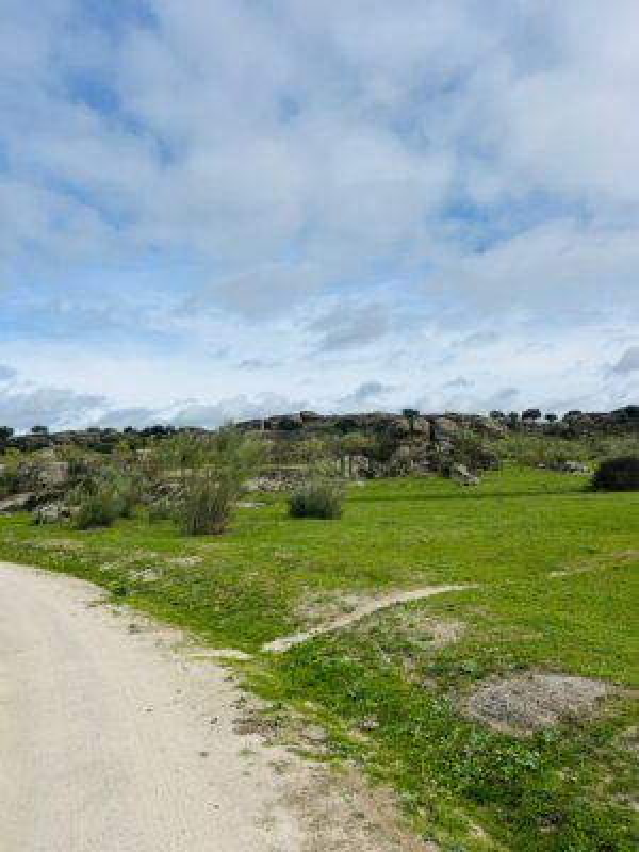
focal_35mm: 26
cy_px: 426
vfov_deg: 67.3
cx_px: 320
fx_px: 640
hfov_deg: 53.1
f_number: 1.5
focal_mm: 5.7
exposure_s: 1/6579
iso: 50
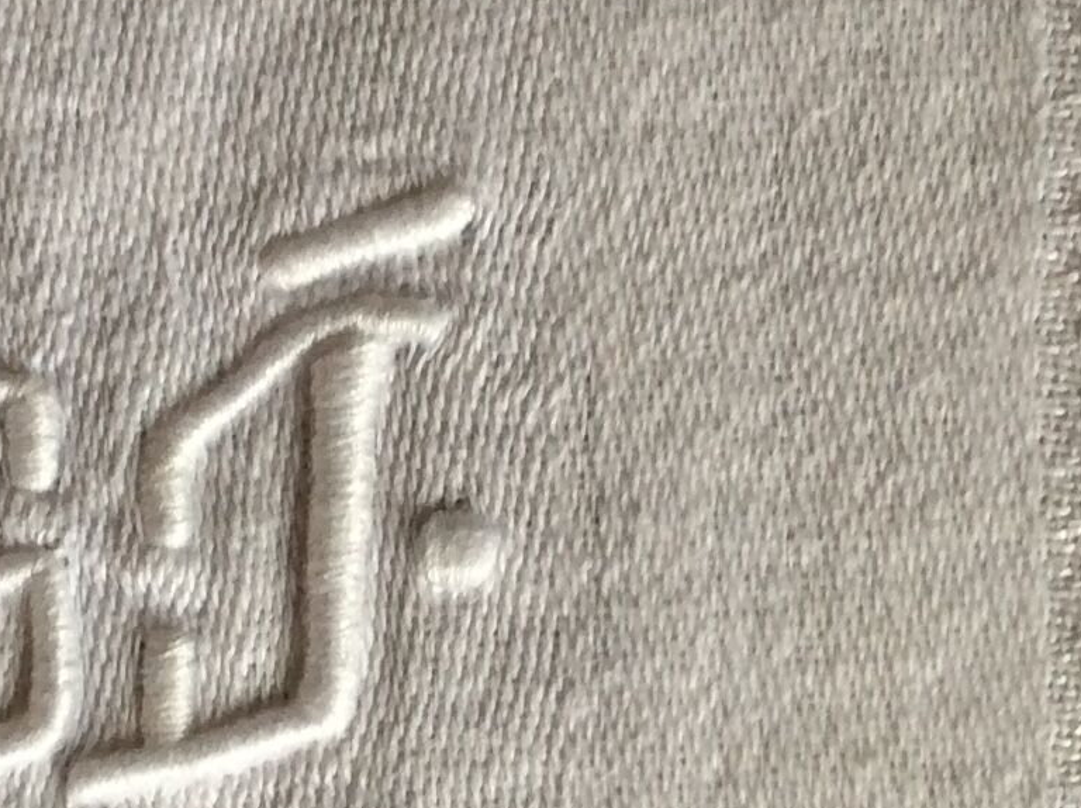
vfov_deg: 13.6
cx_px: 256
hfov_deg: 18.1
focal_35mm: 108
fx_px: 3368
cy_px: 671
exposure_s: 1/33
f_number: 2.4
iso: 40
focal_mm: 3.3
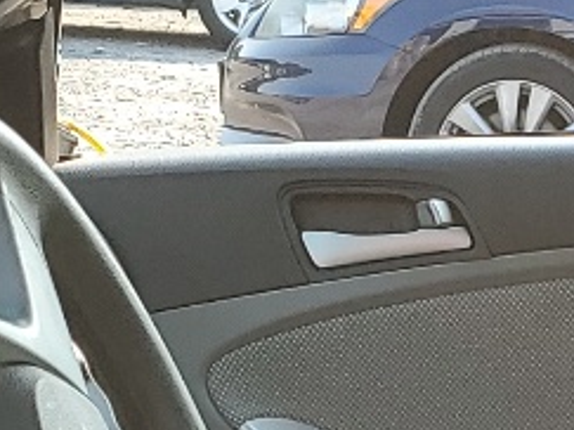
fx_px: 2834
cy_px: 808
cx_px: 602
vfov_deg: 8.3
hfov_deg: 11.4
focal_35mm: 171
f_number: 1.5
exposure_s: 1/526
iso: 50
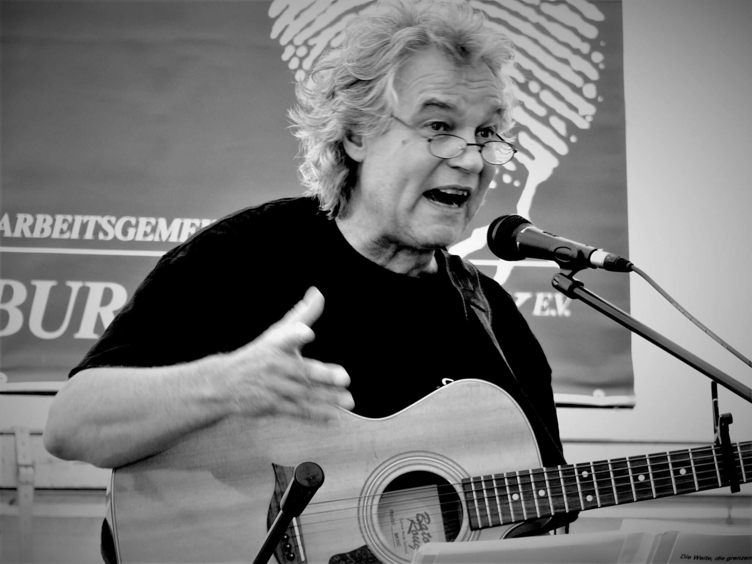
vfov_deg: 6.2
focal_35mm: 238
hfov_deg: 8.3
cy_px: 282
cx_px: 376
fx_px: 5170
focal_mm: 39.6
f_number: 2.8
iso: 100
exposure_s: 1/60
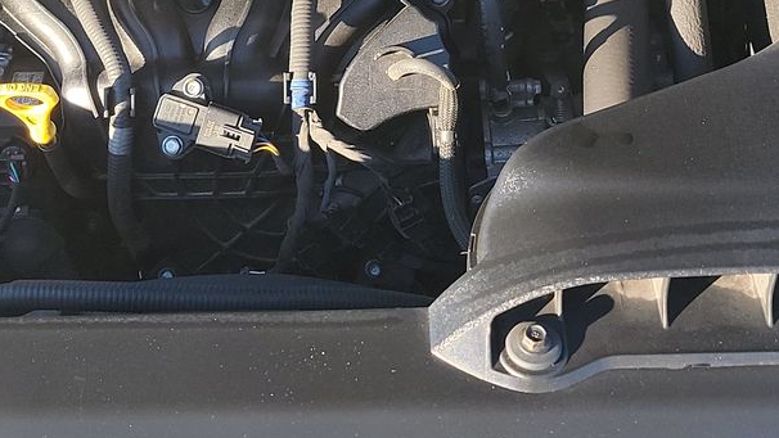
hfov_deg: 30.6
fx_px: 1425
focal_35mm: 69
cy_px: -8
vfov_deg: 17.1
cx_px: 373
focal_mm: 6.7
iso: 69
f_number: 1.8
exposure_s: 1/119
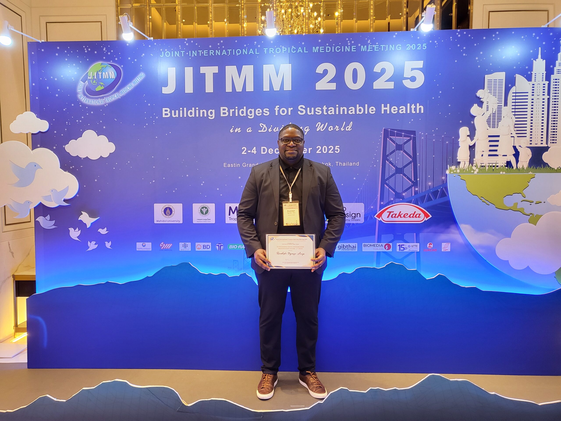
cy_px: 210
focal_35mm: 26
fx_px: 421
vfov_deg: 53.1
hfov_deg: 67.3
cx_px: 280
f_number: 1.8
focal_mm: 4.25
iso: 320
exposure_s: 1/50
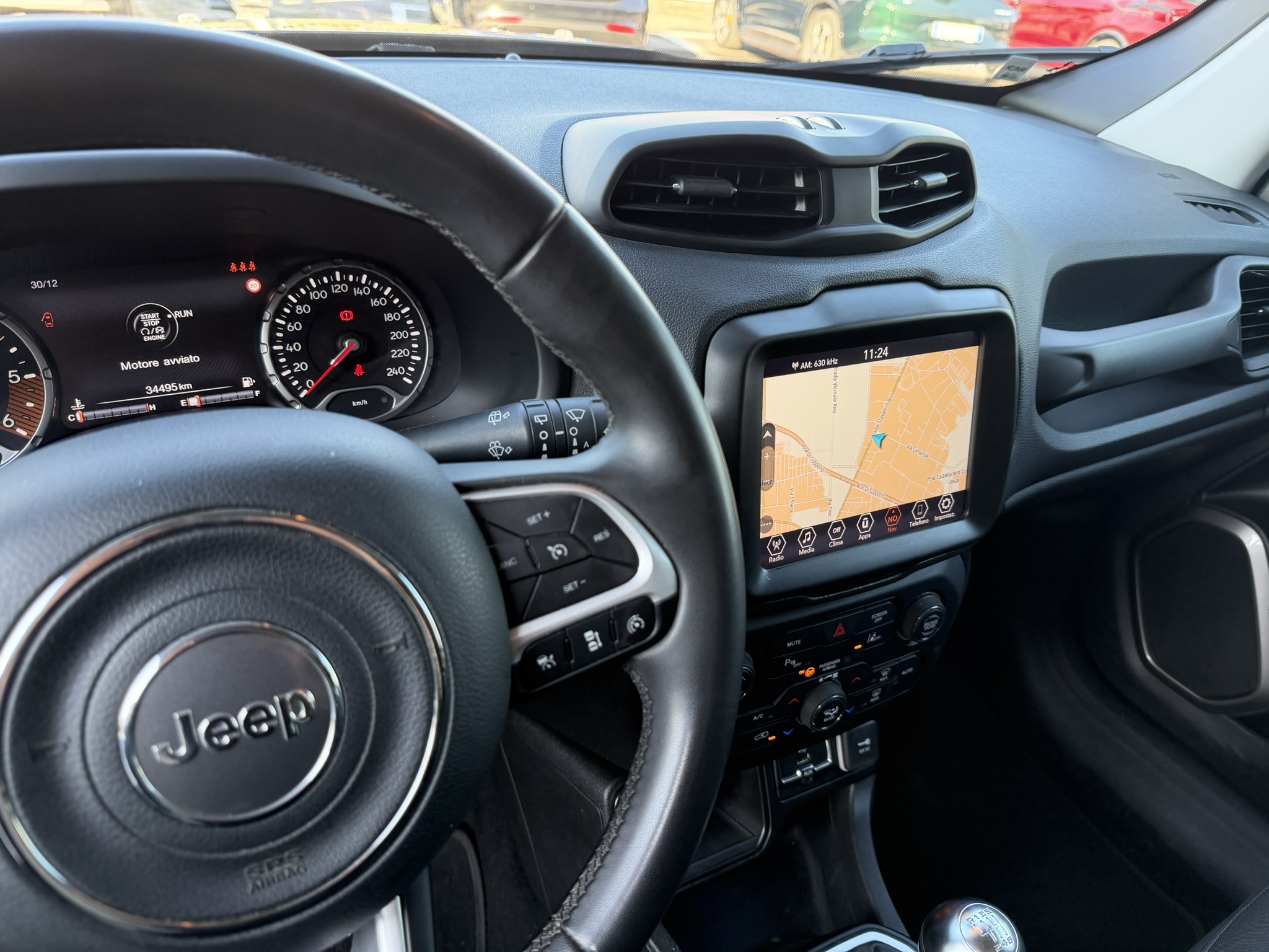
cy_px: 476
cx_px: 634
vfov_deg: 56.8
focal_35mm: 24
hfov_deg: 71.6
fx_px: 880
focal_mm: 6.76
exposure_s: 1/147
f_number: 1.78
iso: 160
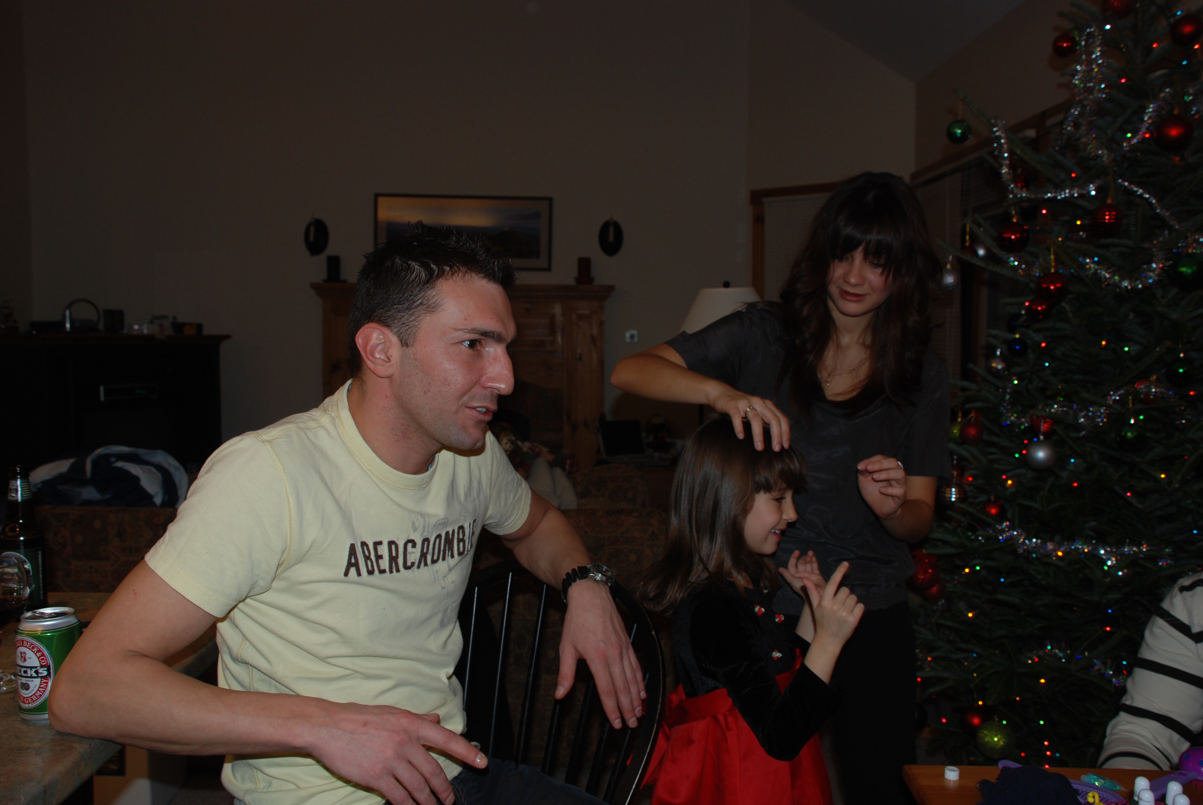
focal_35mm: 33
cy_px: 402
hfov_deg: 57.2
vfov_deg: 40.1
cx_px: 602
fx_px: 1104
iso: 200
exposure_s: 1/60
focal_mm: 22
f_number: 5.6
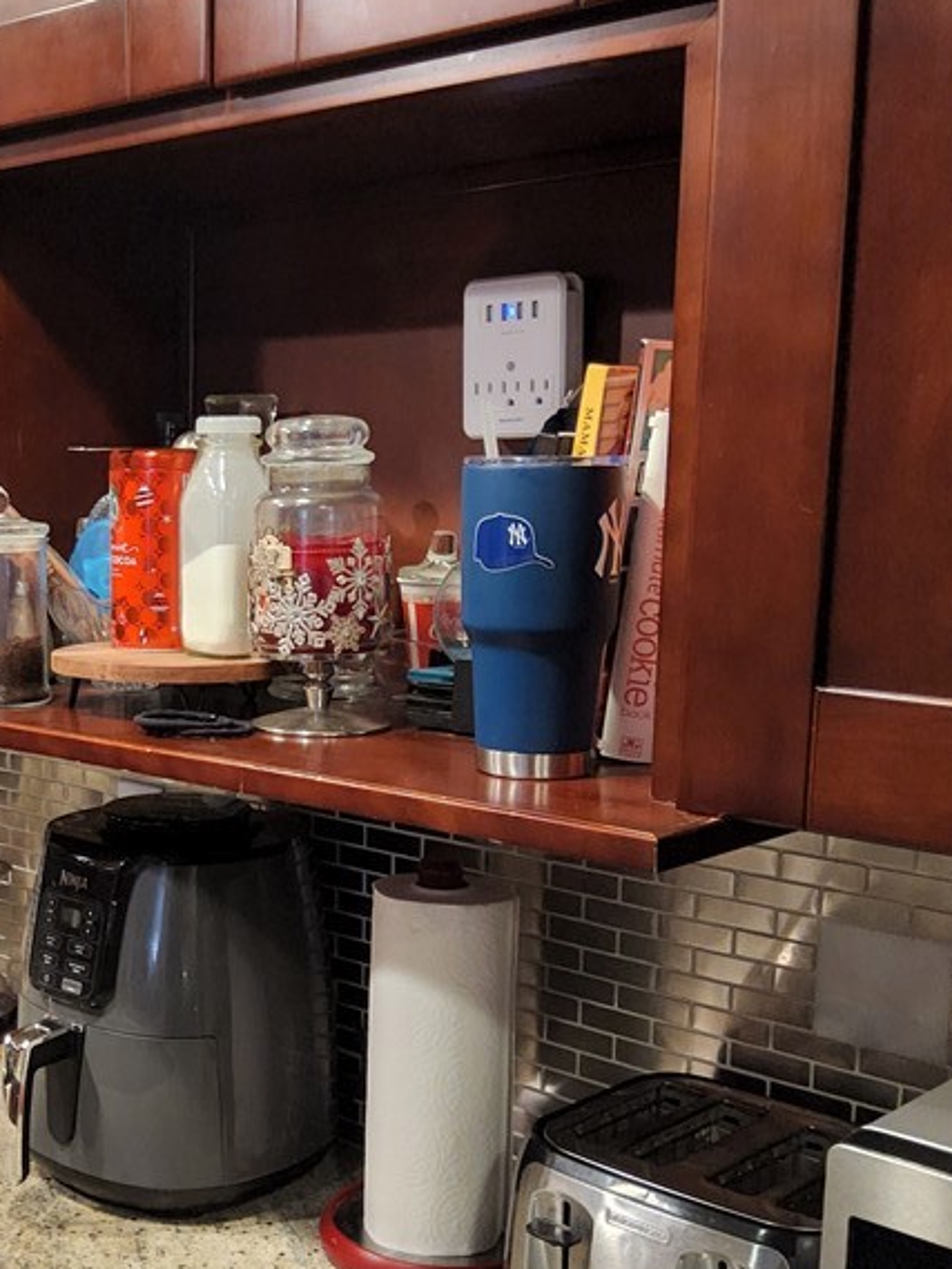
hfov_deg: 31.4
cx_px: 198
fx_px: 1649
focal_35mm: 45
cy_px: 725
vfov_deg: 42.0
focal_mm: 3.08
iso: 800
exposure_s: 1/100
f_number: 2
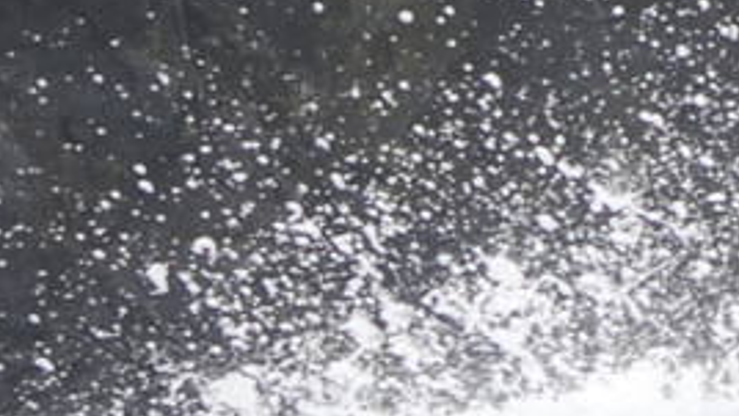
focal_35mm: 658
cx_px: 1580
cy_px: -811
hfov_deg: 3.3
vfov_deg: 1.8
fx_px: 12899
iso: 200
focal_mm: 70
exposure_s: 1/500
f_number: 5.6
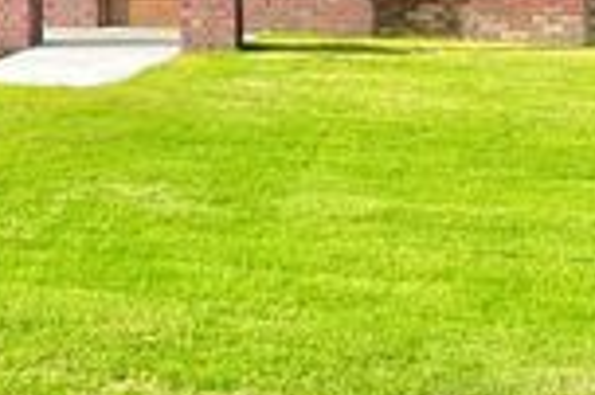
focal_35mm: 89
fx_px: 1469
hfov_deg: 21.1
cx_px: -145
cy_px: -127
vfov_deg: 14.6
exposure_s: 1/3968
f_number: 1.5
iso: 50
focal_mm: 5.7
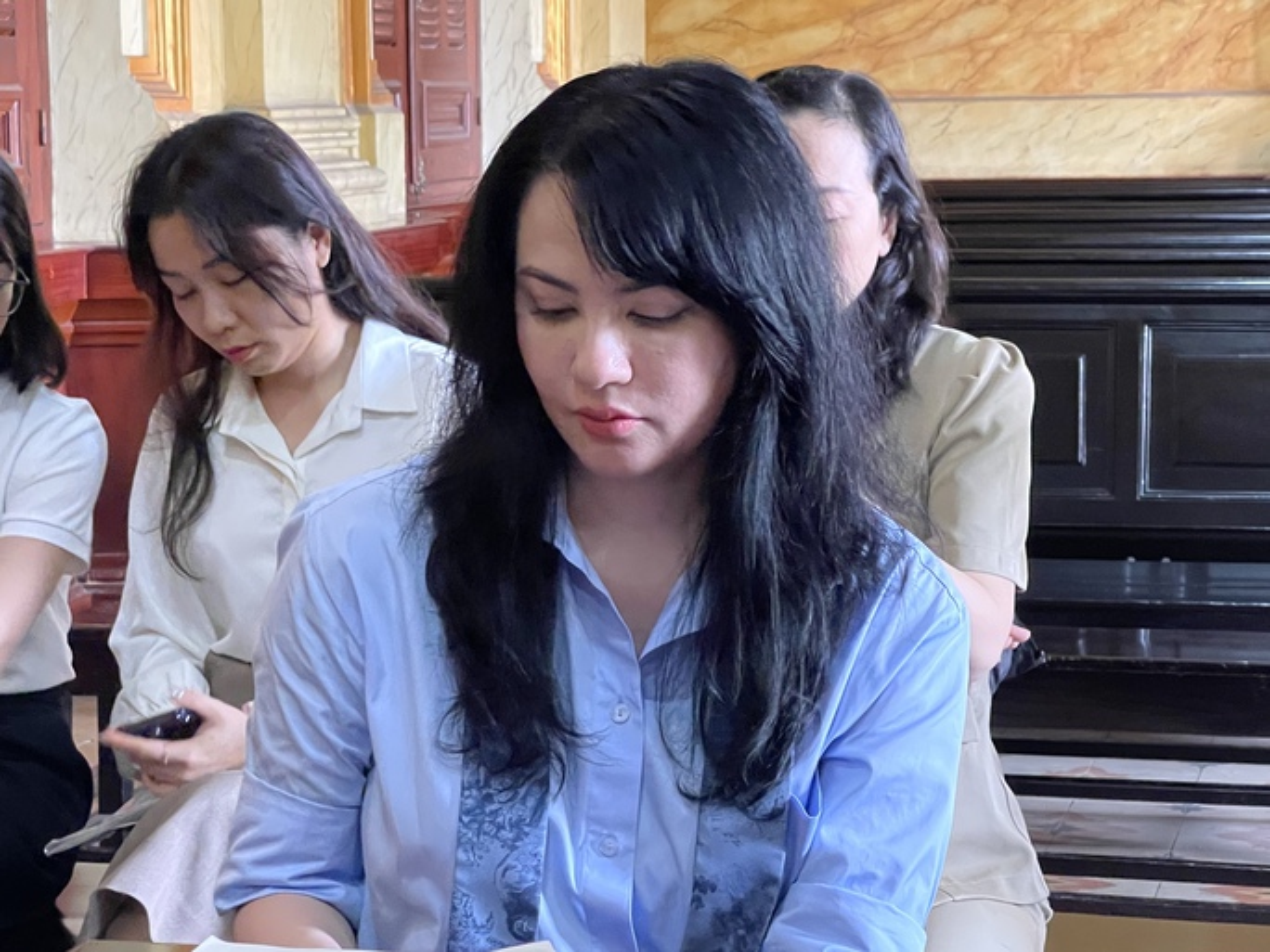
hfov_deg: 30.3
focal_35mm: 64
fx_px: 2348
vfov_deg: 22.9
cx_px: 635
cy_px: 476
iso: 1000
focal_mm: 7.5
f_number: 2.2
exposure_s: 1/36
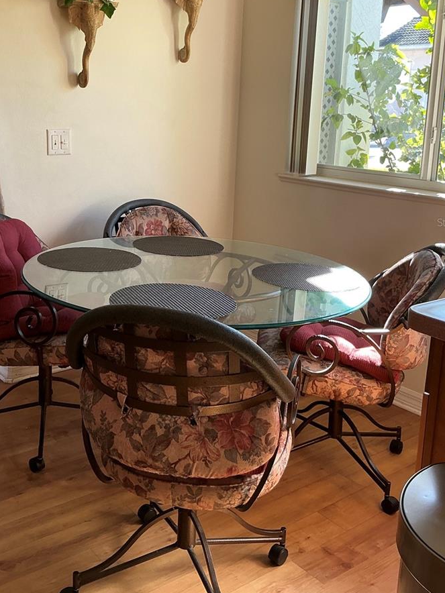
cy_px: 222
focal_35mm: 38
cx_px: 183
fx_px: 651
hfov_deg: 37.6
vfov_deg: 48.5
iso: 40
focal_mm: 3
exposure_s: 1/122
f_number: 1.8
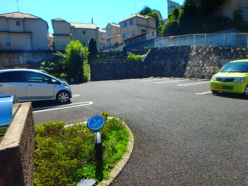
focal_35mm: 21
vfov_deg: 63.4
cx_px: 124
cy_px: 93
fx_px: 150
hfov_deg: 79.0
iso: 125
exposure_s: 1/800
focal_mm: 3.7
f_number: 3.5
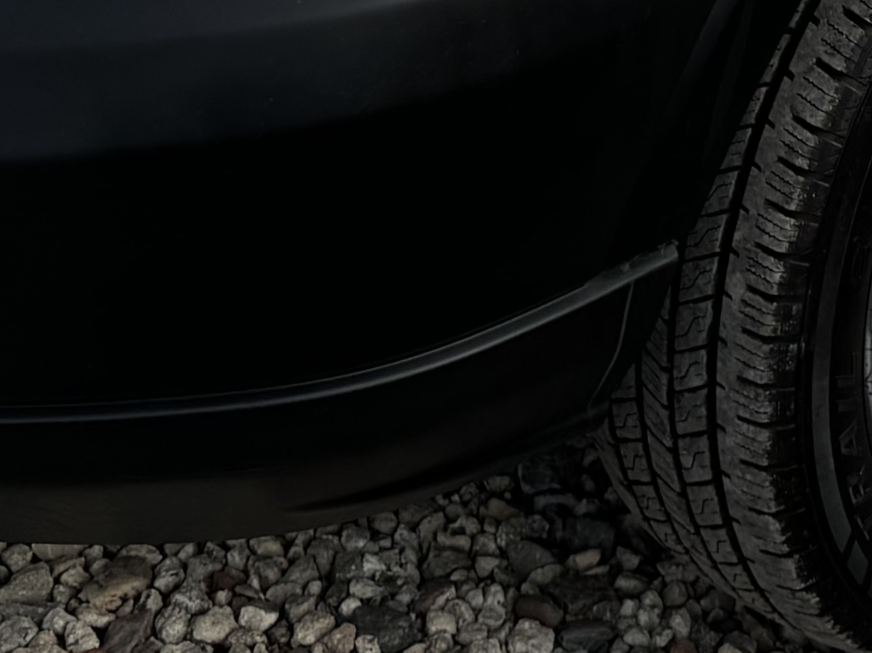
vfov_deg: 12.0
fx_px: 2796
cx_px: 745
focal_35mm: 111
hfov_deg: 17.5
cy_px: -632
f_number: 1.78
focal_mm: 6.76
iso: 80
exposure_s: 1/4608
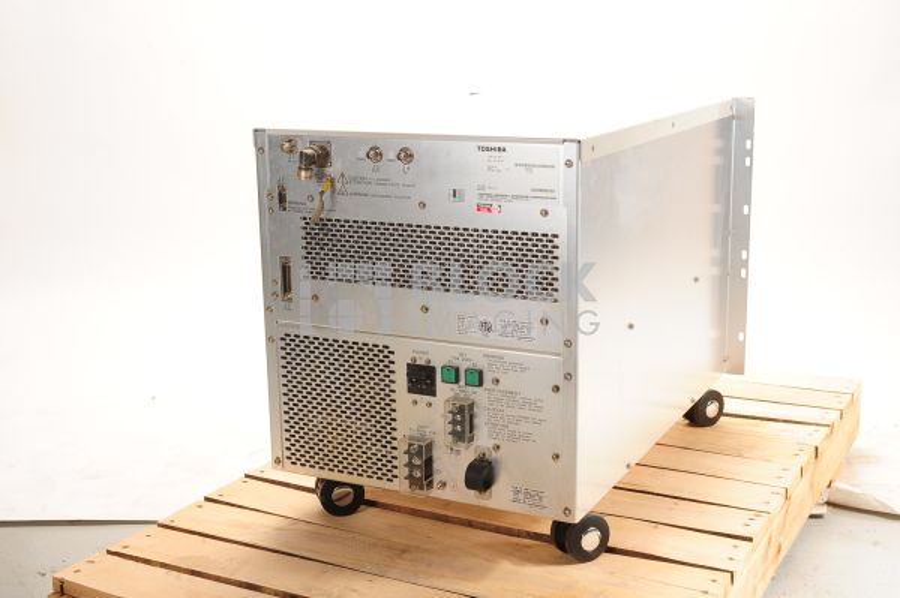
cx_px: 450
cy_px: 299
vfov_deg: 26.9
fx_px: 1249
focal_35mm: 50
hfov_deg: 39.6
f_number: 10
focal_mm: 50
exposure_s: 1/160
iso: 320
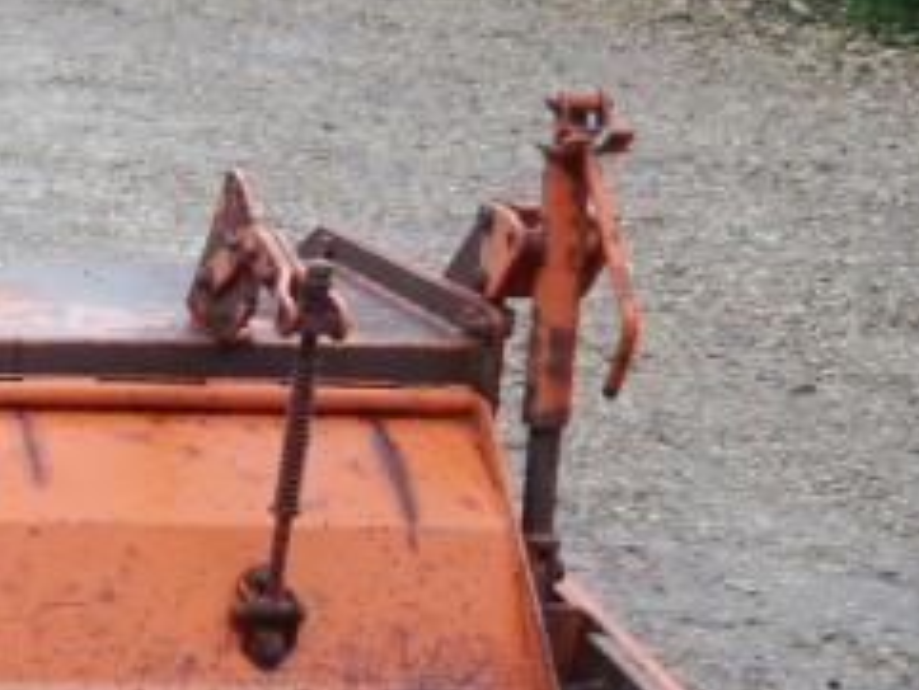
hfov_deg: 12.5
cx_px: -984
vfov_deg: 10.9
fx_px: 3612
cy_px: 511
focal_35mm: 136
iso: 160
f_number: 3.9
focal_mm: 16
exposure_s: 1/80
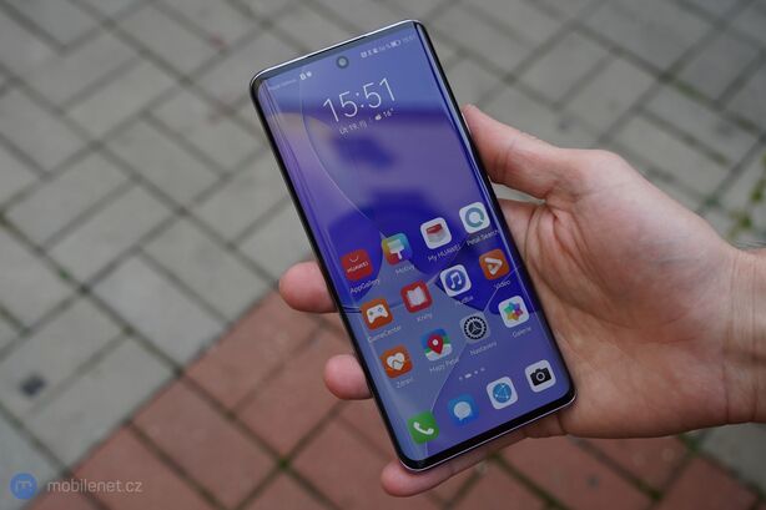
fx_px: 872
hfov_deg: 47.4
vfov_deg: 32.6
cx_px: 383
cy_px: 255
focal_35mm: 41
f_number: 6.3
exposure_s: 1/160
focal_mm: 41
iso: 320
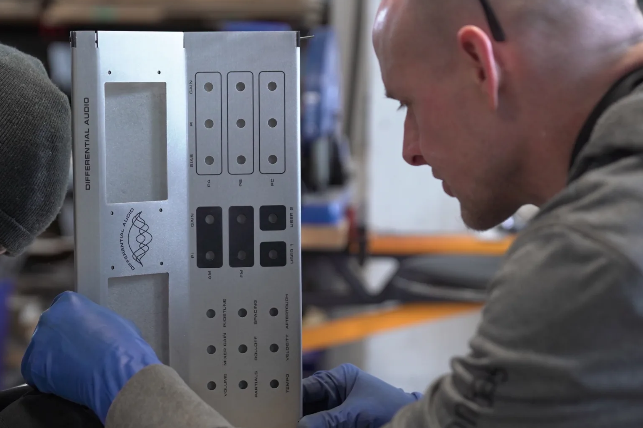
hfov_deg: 22.1
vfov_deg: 14.9
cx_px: 221
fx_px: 1643
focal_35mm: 92
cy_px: 214
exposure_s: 1/320
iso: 1600
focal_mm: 55
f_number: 2.8
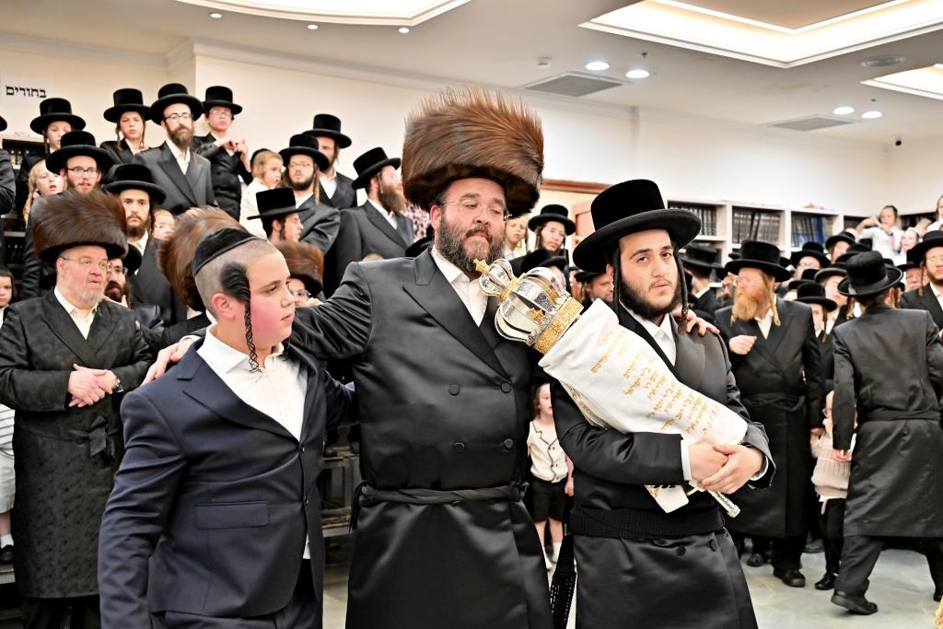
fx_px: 943
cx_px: 472
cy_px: 314
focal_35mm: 36
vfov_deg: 36.9
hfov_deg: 53.1
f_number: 4
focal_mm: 36
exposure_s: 1/250
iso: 1250
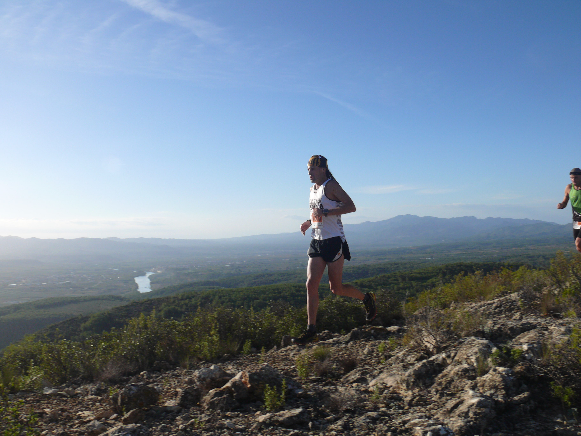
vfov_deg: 40.7
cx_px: 290
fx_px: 587
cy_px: 218
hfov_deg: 52.6
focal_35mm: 35
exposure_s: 1/250
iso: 100
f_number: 5
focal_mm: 7.4
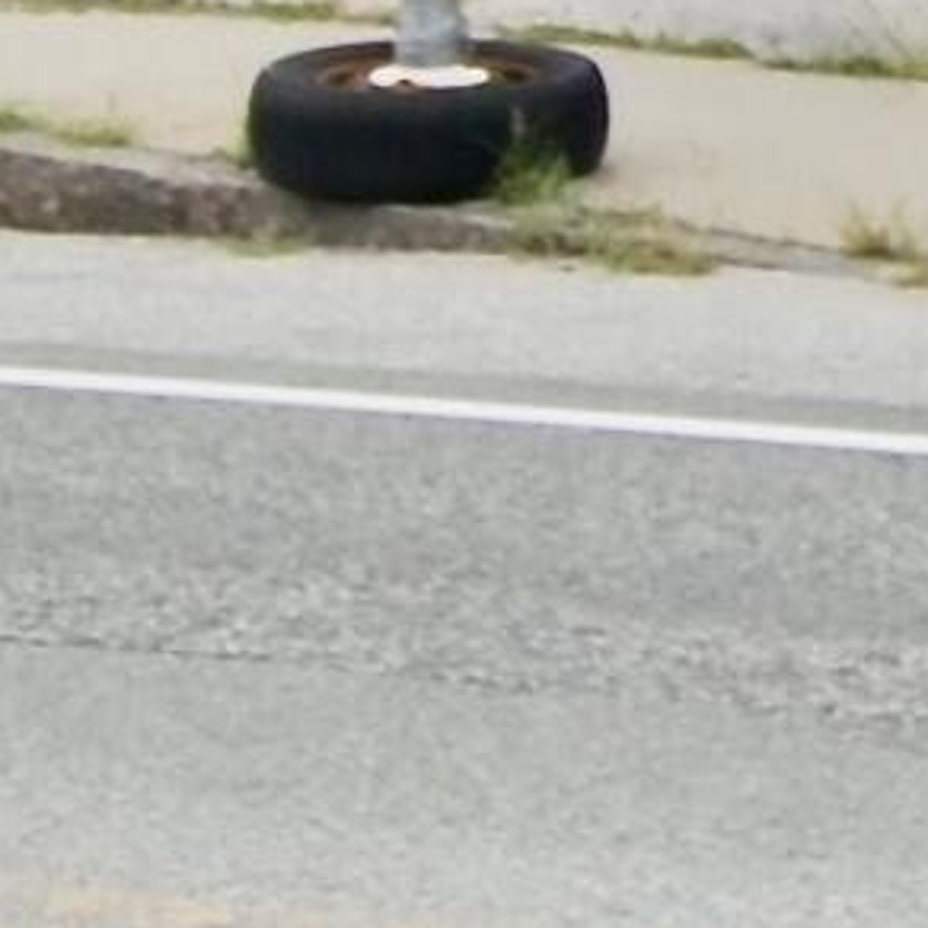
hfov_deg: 4.6
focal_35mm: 369
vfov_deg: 4.6
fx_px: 11192
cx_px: 2510
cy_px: -1760
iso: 100
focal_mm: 28
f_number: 7.1
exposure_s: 1/200
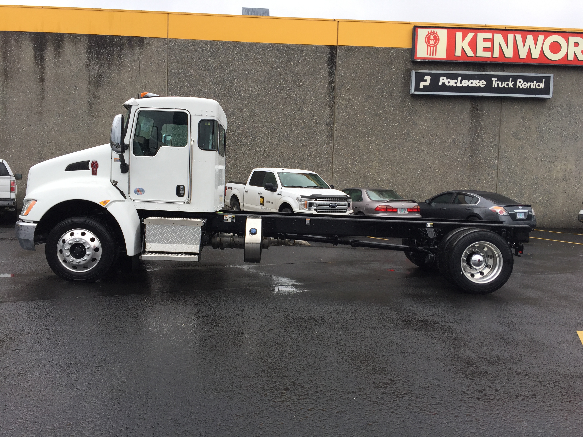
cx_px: 292
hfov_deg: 61.7
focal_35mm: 29
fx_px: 488
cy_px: 218
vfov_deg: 48.2
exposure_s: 1/341
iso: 32
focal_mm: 4.15
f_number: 2.2
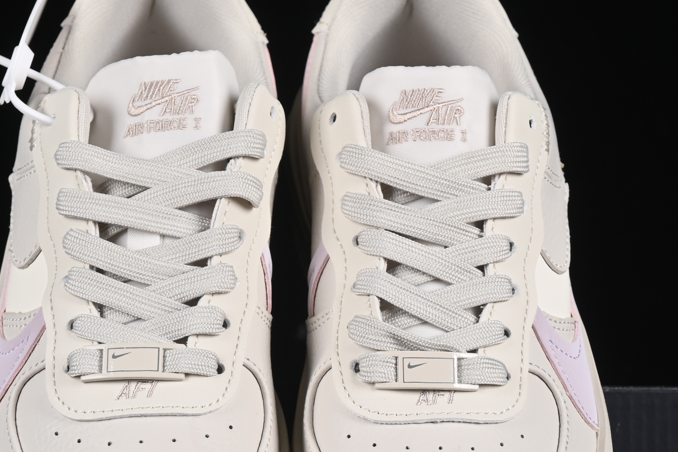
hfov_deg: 13.0
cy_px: 395
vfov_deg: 8.7
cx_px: 266
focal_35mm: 158
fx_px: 2975
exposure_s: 1/80
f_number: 8
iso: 160
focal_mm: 50
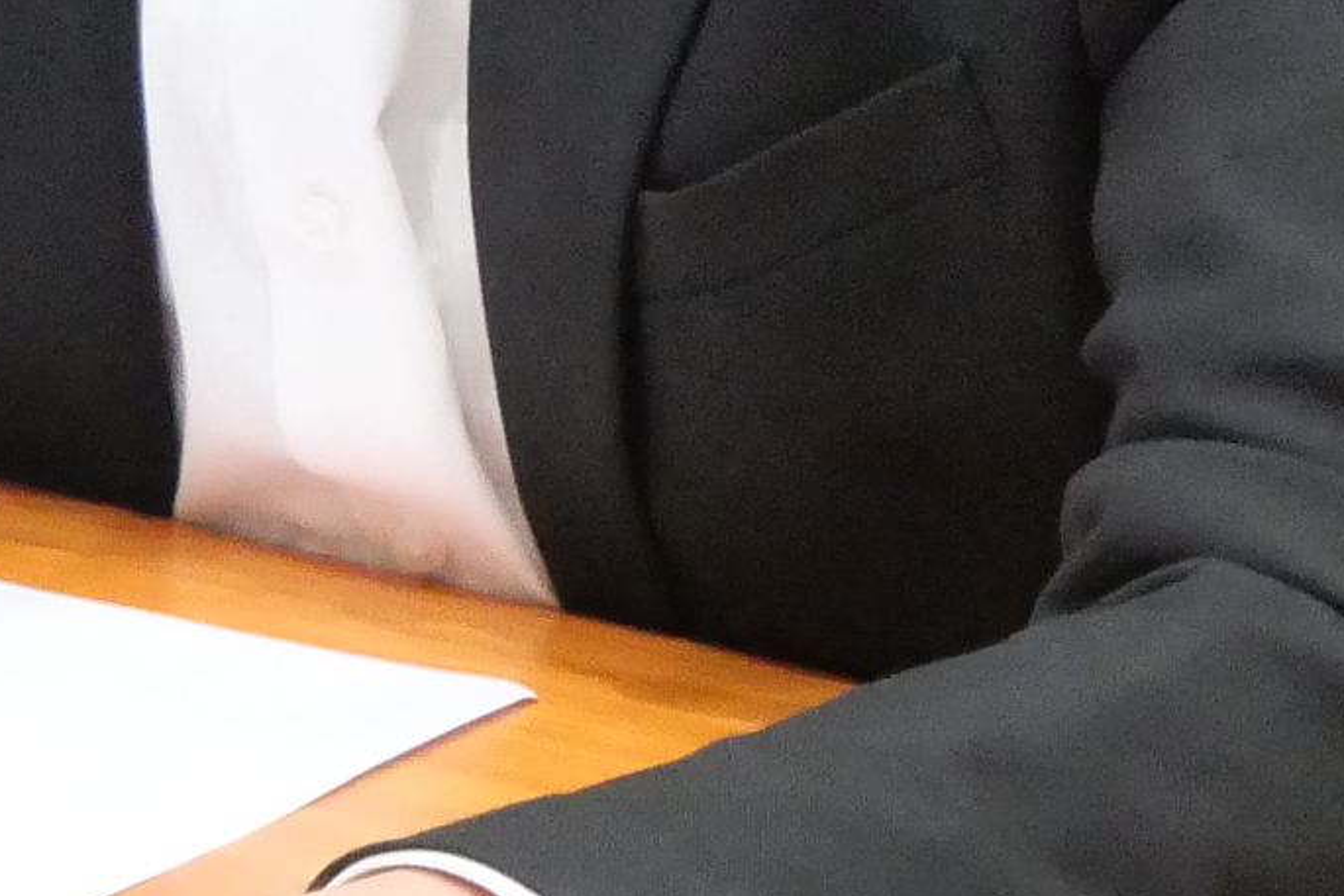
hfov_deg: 4.0
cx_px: -624
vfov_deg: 2.7
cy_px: -929
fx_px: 19229
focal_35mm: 515
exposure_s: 1/40
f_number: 5.6
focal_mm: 46
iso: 3200
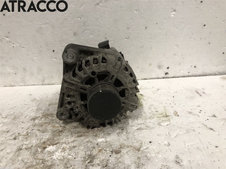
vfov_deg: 49.7
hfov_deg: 63.4
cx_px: 113
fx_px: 183
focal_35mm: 28
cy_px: 84
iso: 32
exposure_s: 1/25
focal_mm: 3.99
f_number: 1.8
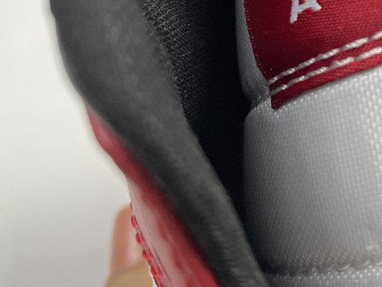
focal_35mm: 61
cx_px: 391
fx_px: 674
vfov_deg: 22.7
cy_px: -24
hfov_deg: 29.4
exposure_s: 1/116
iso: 125
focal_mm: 4.2
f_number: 1.6
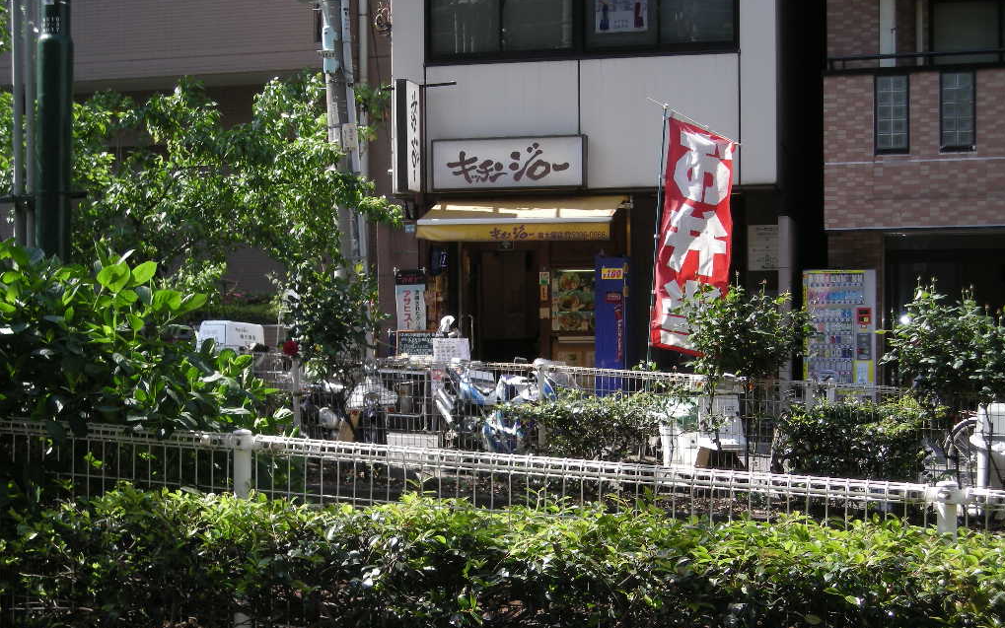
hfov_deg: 31.5
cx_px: 504
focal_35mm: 65
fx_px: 1780
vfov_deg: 20.0
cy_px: 335
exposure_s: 1/280
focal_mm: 9.9
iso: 72
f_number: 3.5
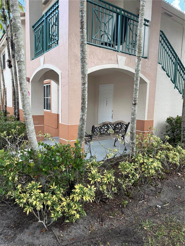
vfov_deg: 71.6
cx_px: 92
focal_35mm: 24
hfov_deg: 56.8
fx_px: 171
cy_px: 123
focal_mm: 6.76
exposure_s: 1/612
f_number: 1.78
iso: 80
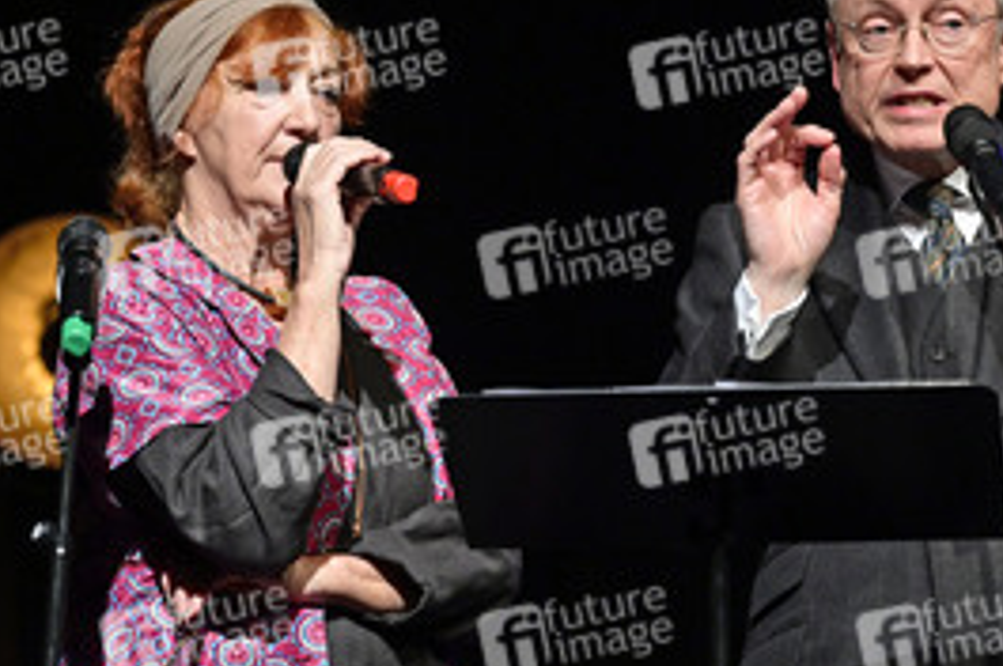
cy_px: 348
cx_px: 626
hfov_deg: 11.0
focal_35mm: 187
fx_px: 5204
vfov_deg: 7.3
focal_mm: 110
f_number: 3.2
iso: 2500
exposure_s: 1/400
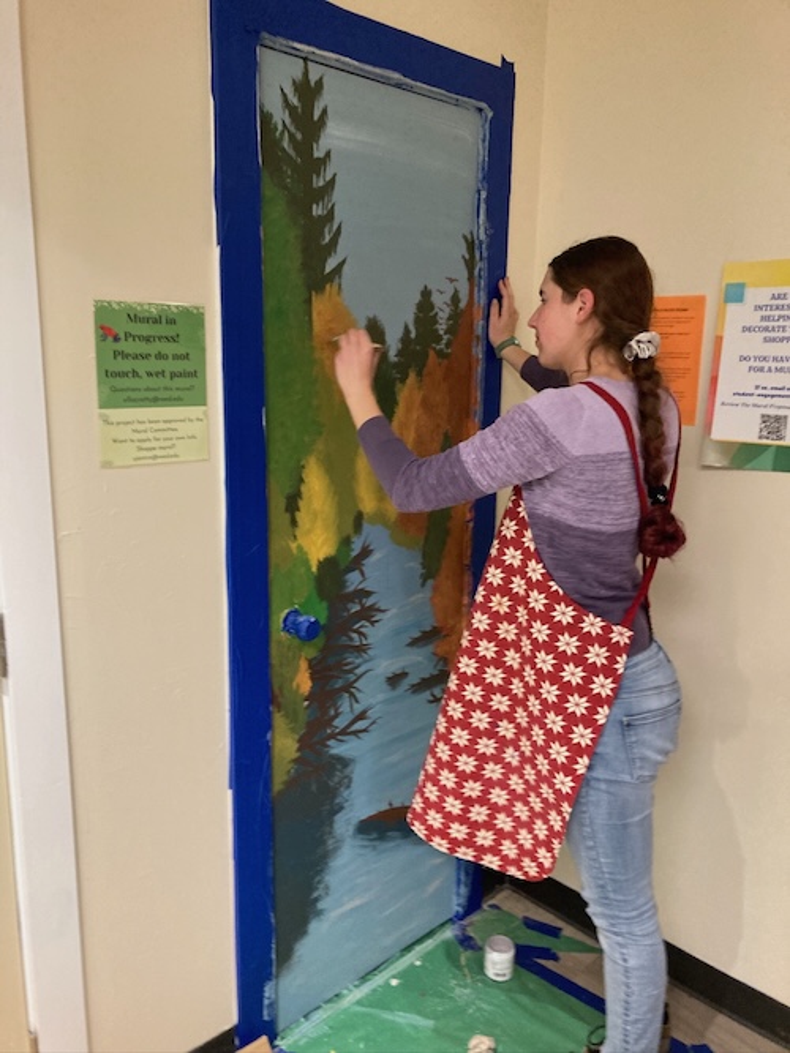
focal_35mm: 28
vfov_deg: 63.5
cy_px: 526
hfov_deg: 49.7
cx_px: 395
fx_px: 852
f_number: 1.8
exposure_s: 1/30
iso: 400
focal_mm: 3.99
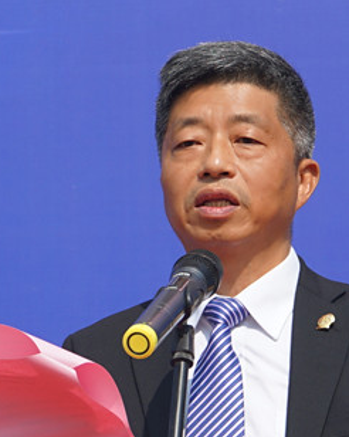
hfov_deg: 6.1
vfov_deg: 7.7
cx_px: 165
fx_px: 3257
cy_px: 289
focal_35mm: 252
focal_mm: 58
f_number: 6.3
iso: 100
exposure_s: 1/500
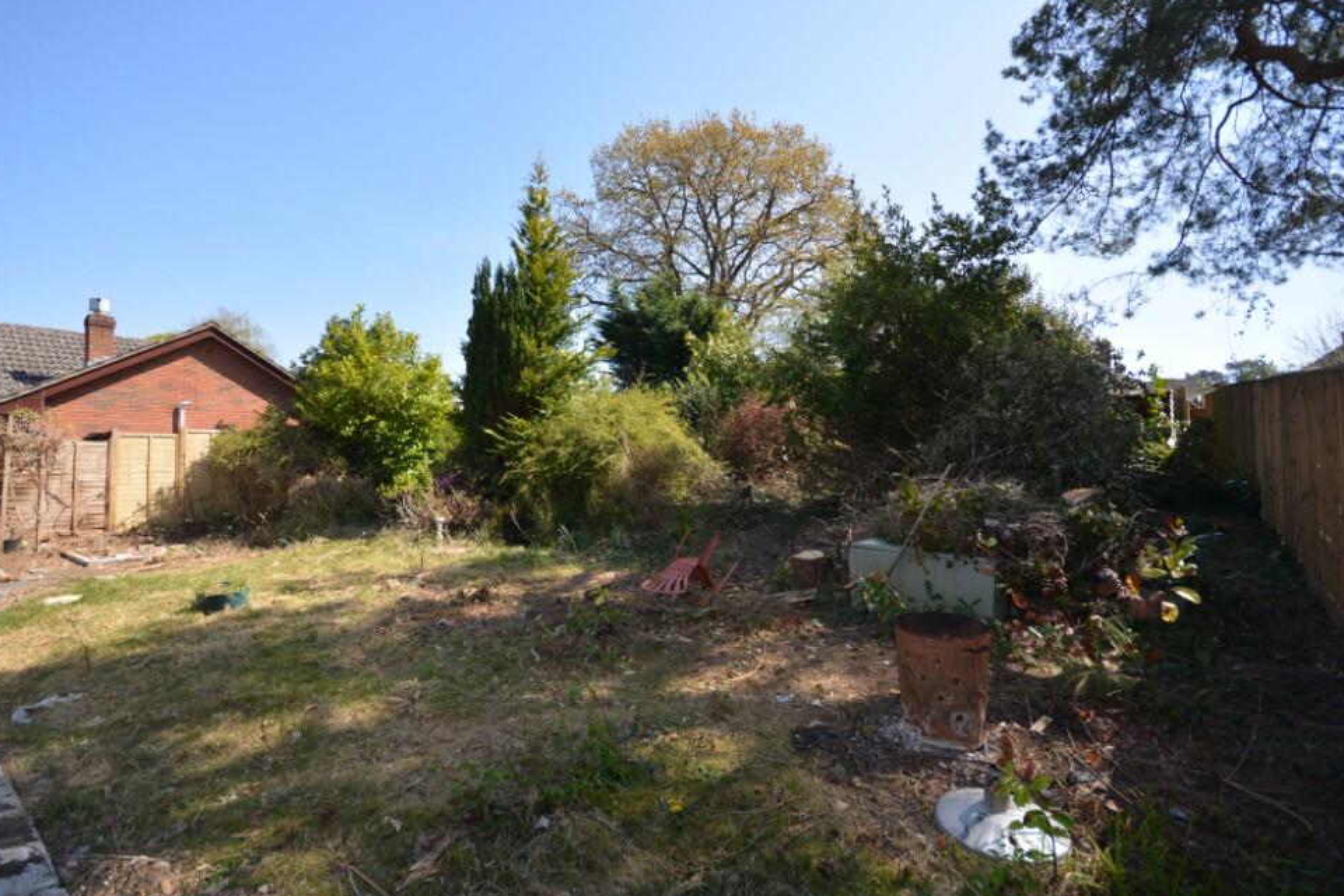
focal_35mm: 16
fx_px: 597
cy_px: 442
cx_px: 631
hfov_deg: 96.6
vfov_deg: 73.7
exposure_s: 1/200
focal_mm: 10
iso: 100
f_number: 6.3
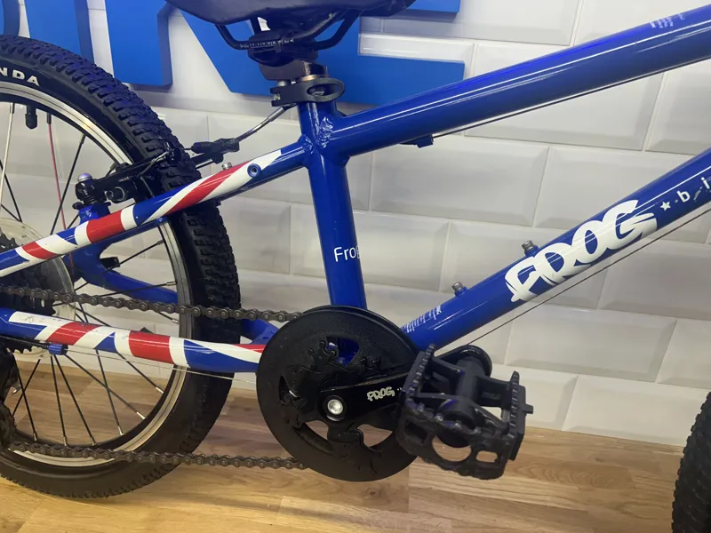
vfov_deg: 53.1
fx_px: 534
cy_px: 266
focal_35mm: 26
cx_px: 356
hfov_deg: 67.3
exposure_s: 1/100
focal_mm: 5.7
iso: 80
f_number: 1.5
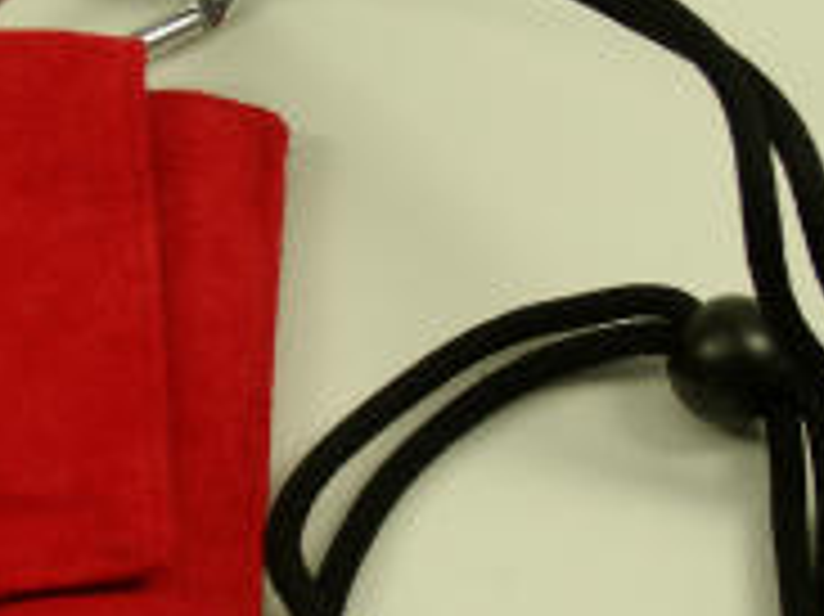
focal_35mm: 151
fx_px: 3592
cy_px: 378
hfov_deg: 13.1
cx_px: 347
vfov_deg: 9.8
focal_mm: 14.22
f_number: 2.8
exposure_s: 1/91.6
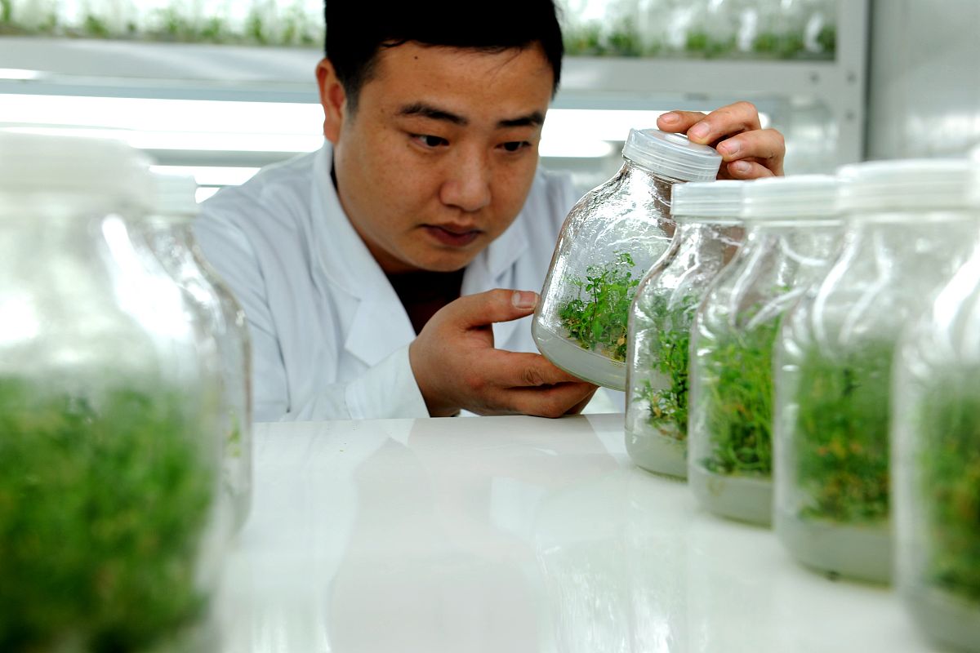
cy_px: 326
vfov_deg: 26.0
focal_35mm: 52
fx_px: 1415
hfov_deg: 38.2
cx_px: 490
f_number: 5
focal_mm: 52
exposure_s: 1/100
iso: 250
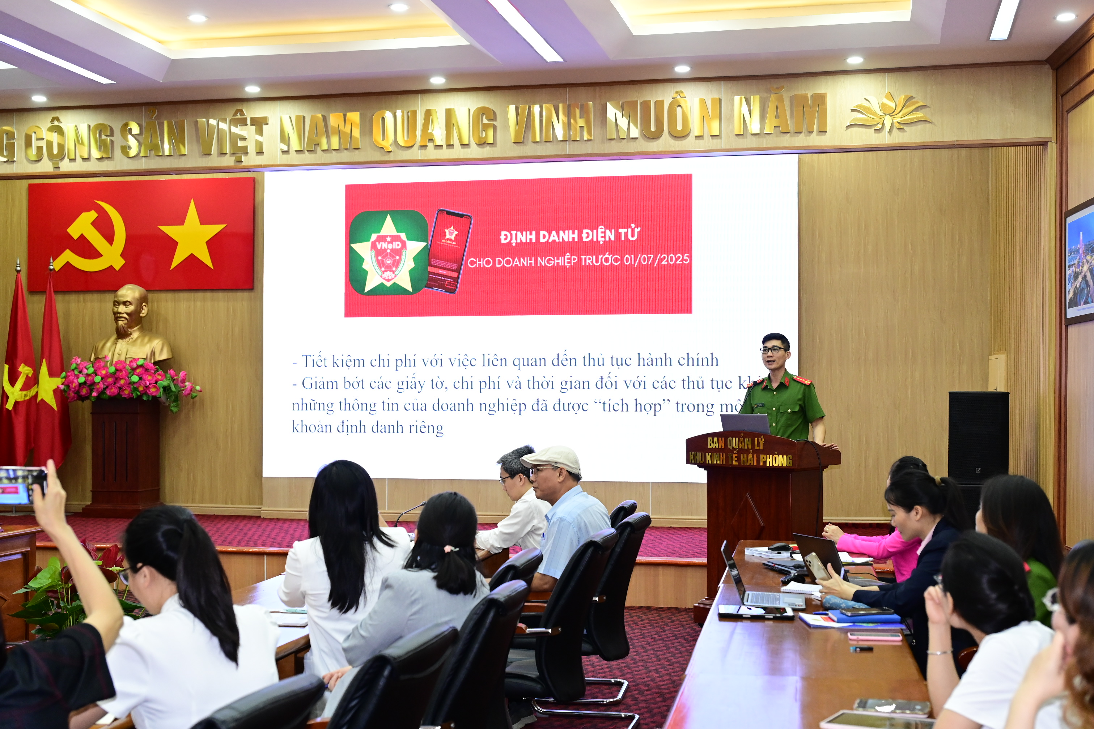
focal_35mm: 45
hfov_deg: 43.6
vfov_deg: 29.9
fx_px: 1367
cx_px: 547
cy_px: 364
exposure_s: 1/125
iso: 2500
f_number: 4.5
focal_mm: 45
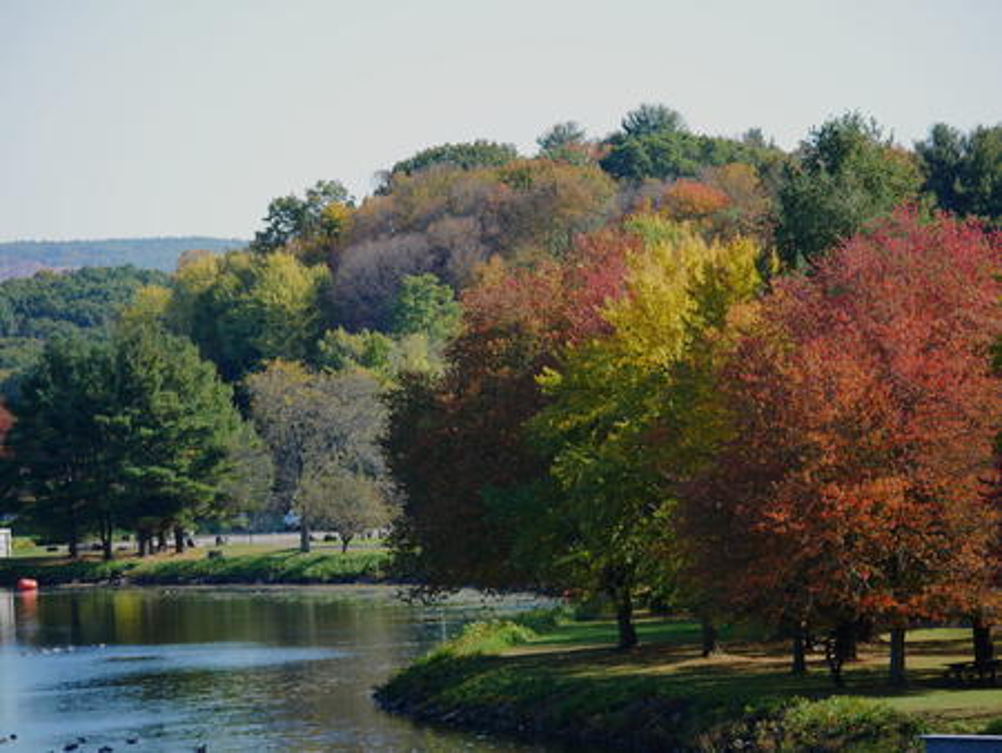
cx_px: 501
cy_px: 376
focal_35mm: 200
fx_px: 5792
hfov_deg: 9.9
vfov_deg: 7.4
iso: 200
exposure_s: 1/500
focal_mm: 100
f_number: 4
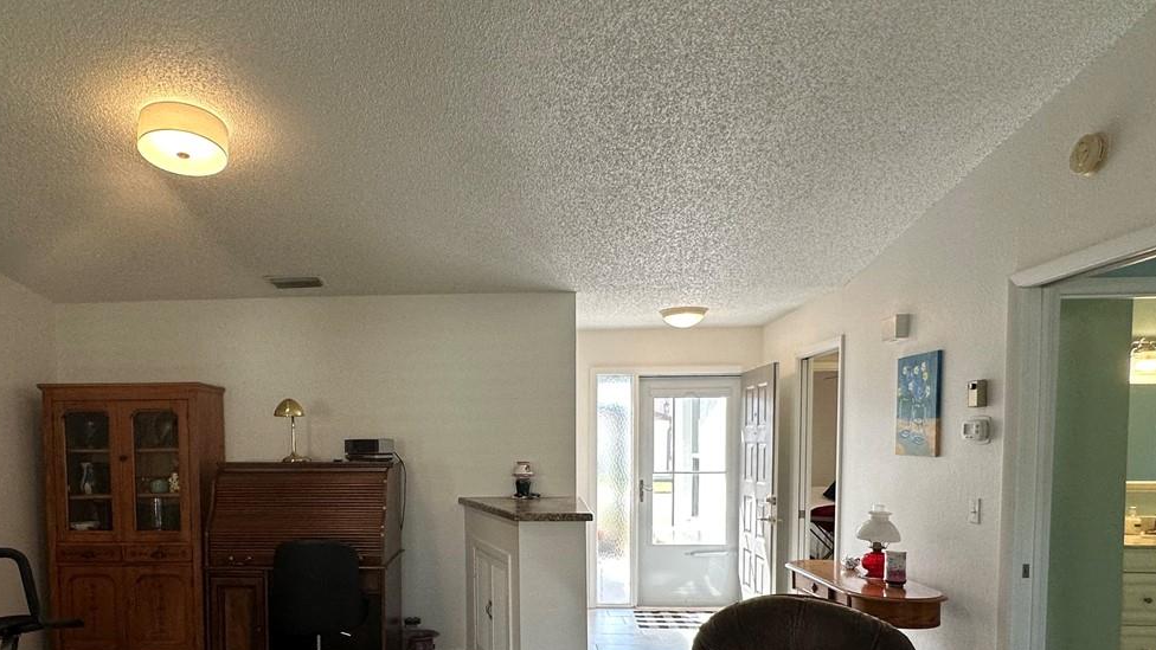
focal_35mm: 25
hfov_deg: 73.5
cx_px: 482
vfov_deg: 44.5
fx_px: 766
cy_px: 483
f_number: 2.2
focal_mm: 2.22
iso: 125
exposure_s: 1/120
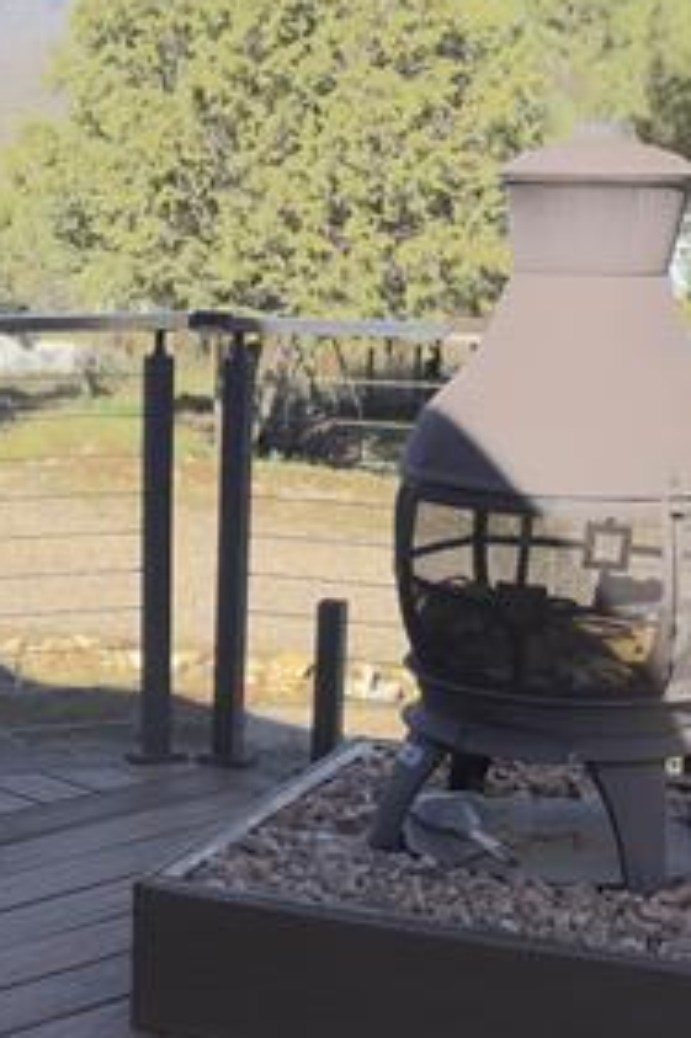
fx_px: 2392
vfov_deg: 24.4
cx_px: 41
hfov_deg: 16.2
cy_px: 665
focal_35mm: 83
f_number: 1.78
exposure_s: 1/6024
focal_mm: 6.76
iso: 100
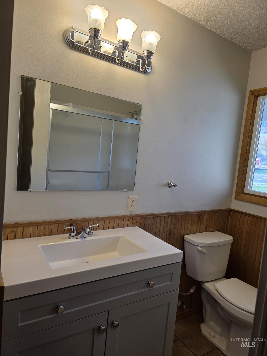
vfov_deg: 73.9
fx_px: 237
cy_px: 178
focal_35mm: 23
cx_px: 134
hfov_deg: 58.9
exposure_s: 1/120
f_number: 1.7
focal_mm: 6.3
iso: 40
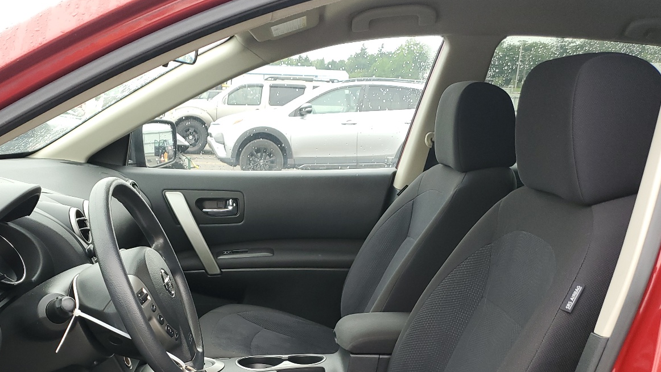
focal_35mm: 39
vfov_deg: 29.2
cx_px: 232
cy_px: 335
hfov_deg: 50.9
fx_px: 684
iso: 60
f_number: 1.5
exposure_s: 1/120
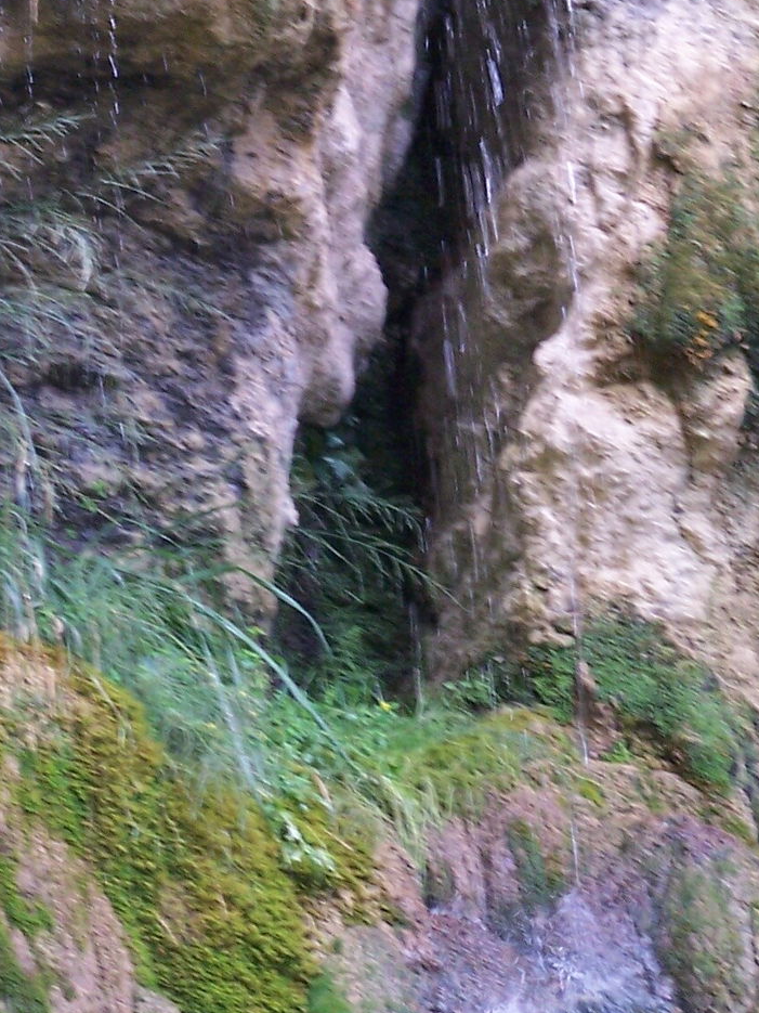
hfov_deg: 5.6
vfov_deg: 7.4
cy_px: 324
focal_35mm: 267
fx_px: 7808
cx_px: 328
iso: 140
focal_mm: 19.4
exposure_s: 1/60
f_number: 3.2
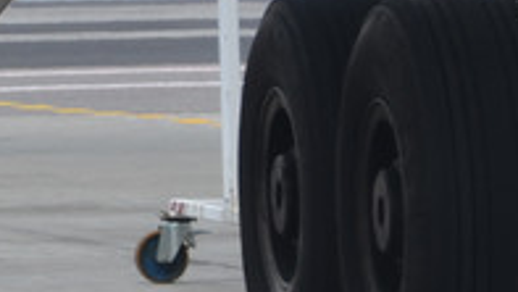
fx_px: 11257
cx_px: -505
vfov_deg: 1.5
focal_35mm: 819
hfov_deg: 2.6
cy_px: -481
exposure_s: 1/250
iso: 160
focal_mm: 85
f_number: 8
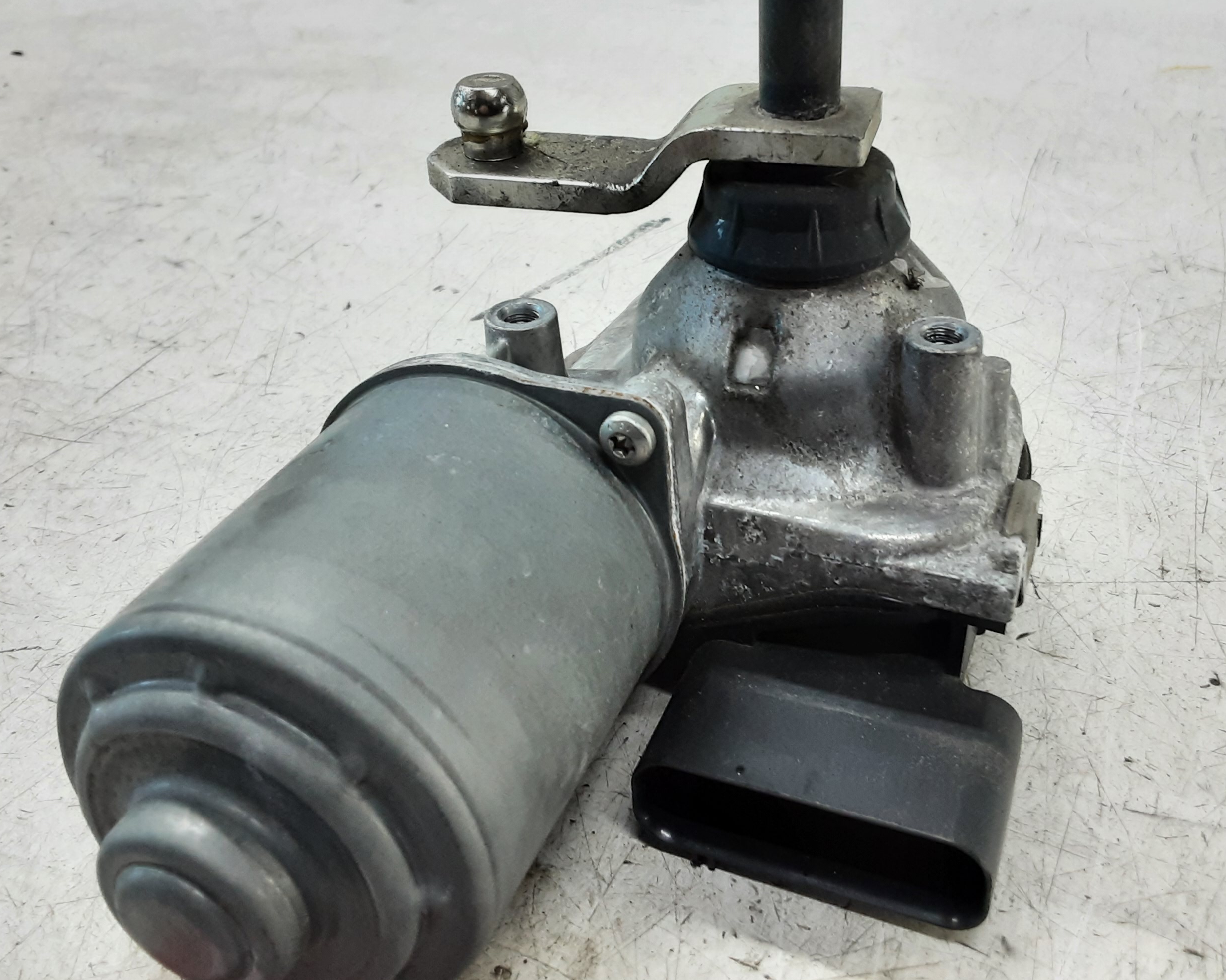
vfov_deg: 41.9
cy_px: 374
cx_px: 673
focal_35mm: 35
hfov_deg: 51.5
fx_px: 1270
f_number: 1.9
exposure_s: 1/50
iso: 100
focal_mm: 2.91
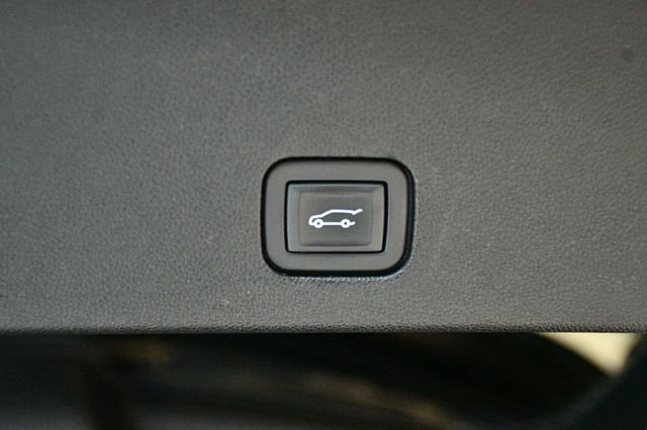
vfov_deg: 18.2
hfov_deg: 27.0
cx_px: 324
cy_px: 215
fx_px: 1347
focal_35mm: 75
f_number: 4.8
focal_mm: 50
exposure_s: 1/60
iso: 9000
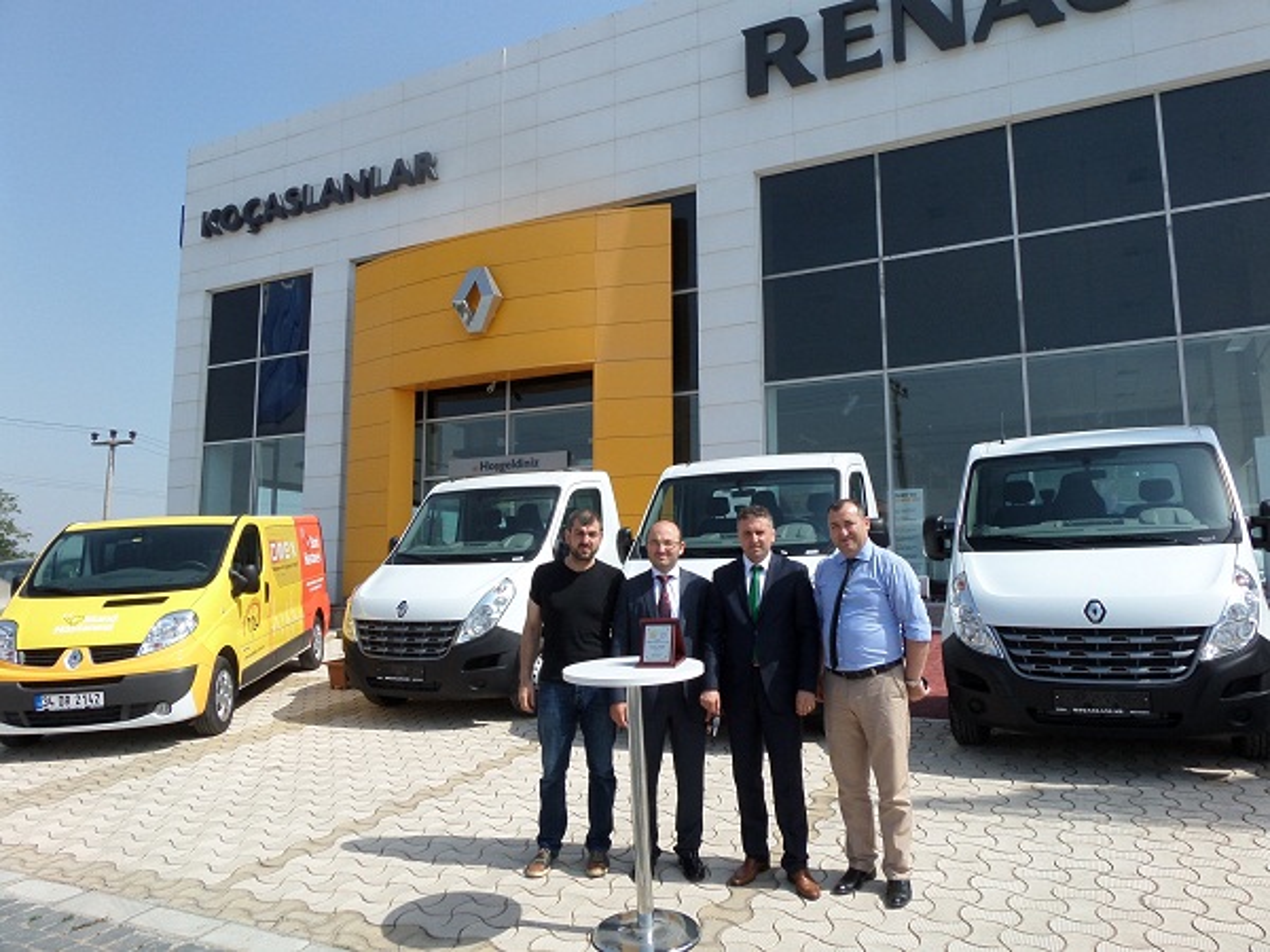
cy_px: 476
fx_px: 881
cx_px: 635
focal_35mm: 24
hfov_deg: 71.6
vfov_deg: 56.8
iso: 80
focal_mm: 4
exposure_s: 1/500
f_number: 4.6
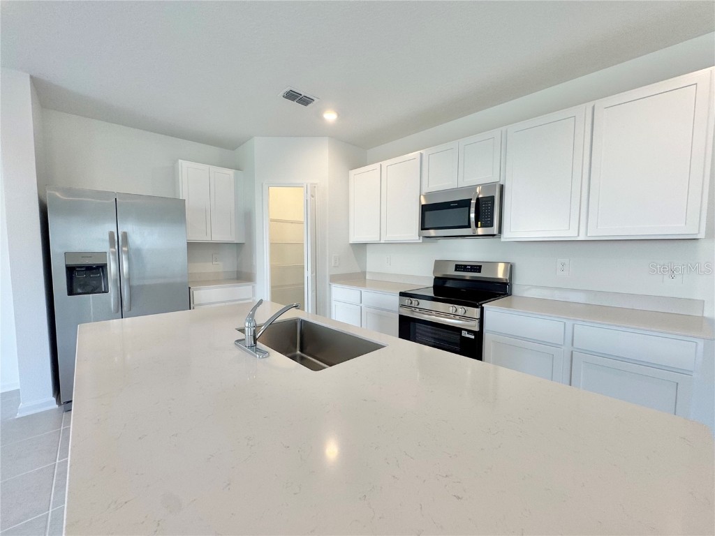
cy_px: 268
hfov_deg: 102.1
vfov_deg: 85.7
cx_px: 358
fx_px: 289
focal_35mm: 14
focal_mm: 2.22
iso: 100
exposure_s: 1/120
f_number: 2.2
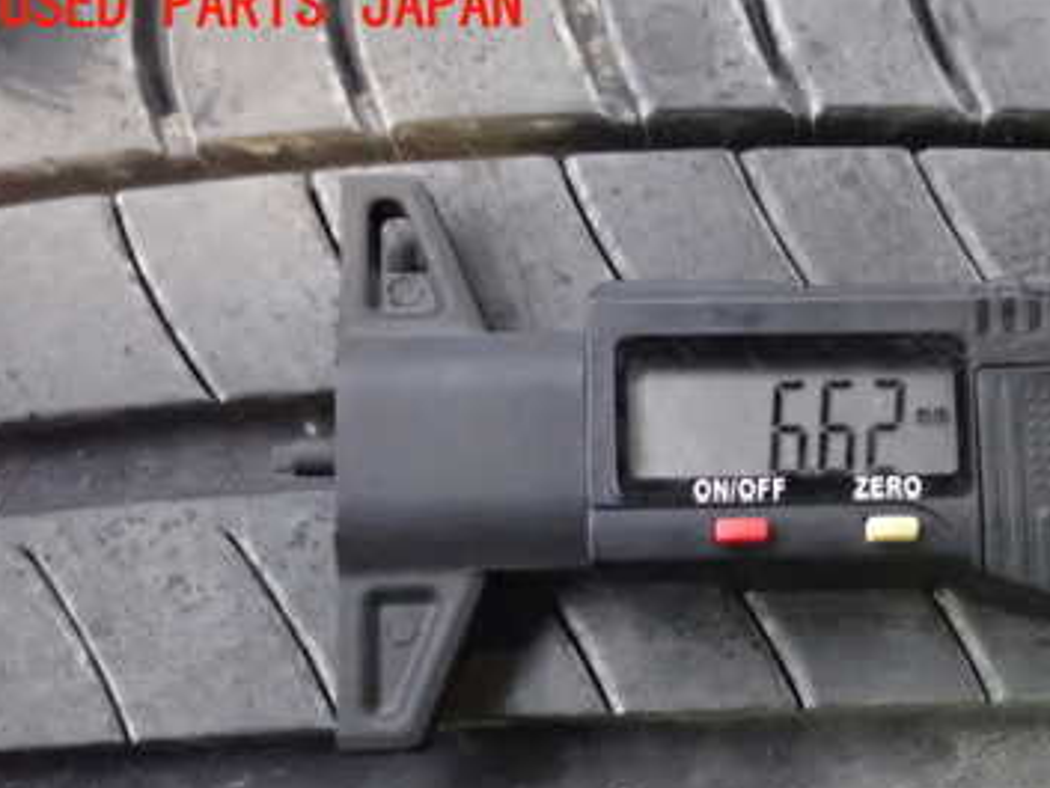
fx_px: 1547
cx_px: 875
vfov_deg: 27.9
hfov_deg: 35.9
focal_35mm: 51
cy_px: 639
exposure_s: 1/125
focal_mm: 5.4
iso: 3200
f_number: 2.3
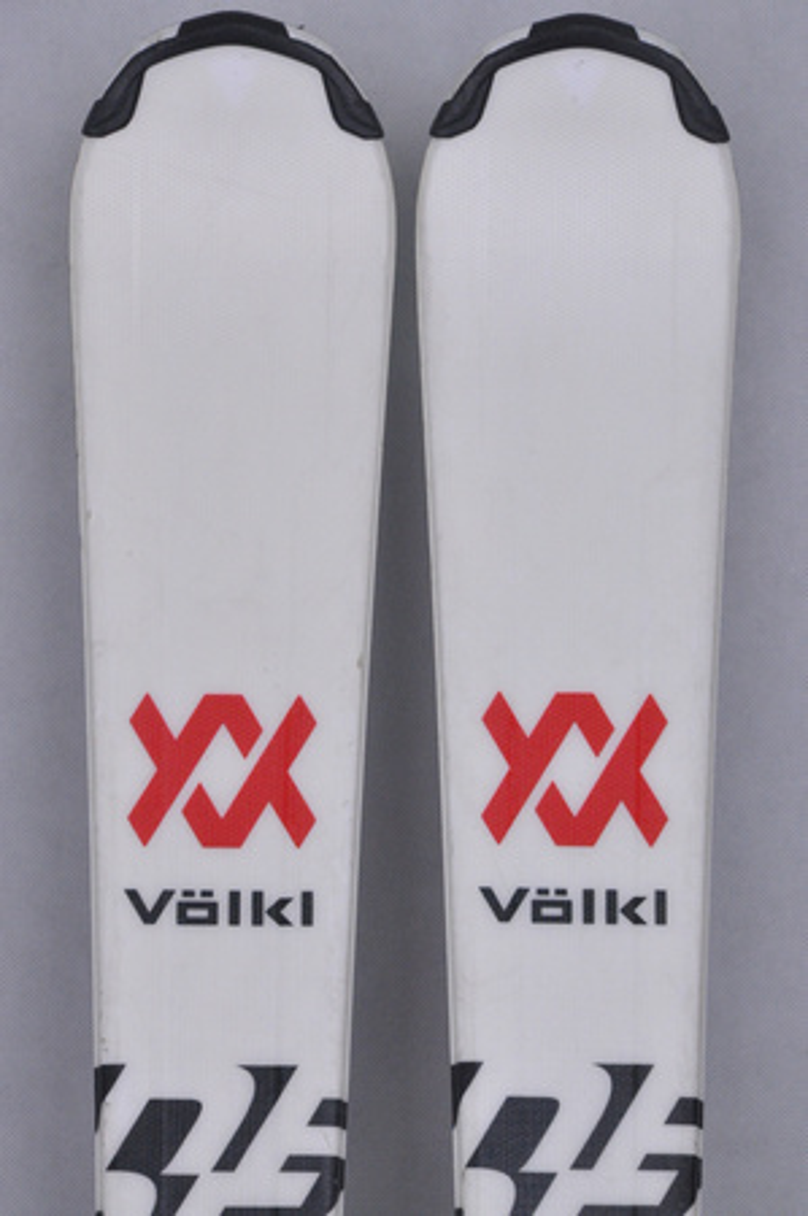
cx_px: 404
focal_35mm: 158
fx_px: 5314
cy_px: 608
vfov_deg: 13.1
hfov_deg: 8.7
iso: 3200
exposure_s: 1/125
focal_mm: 105
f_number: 11
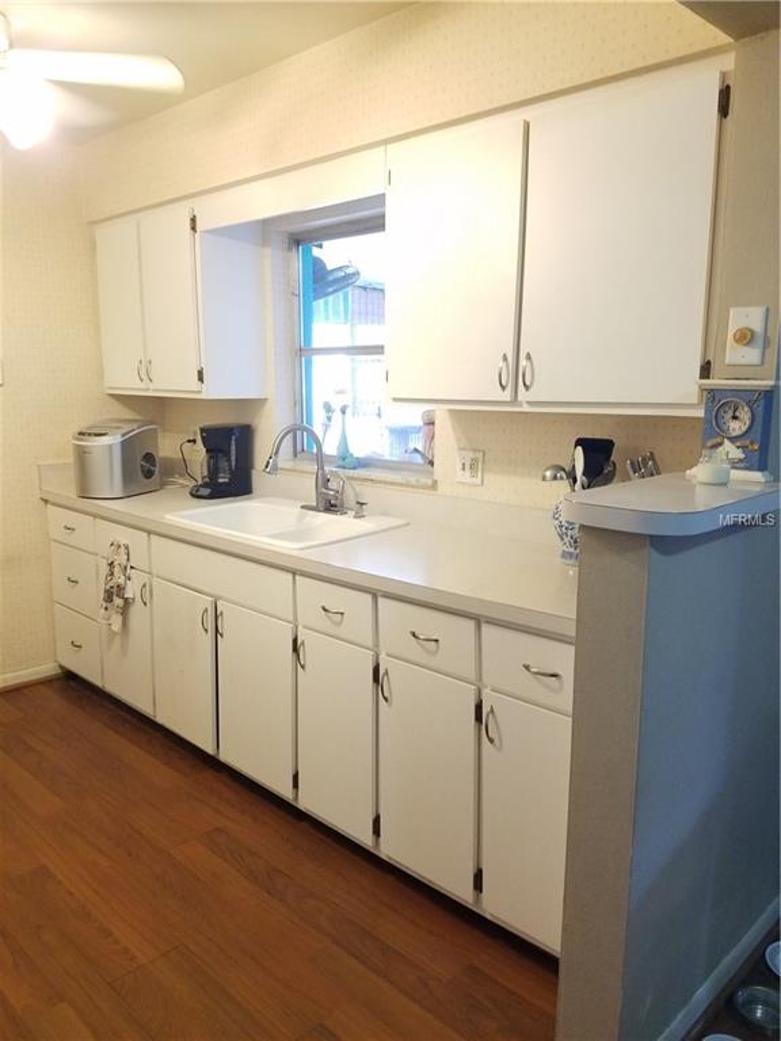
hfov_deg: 53.1
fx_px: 782
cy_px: 520
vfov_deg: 67.3
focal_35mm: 26
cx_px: 390
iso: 250
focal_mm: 4.2
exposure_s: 1/17
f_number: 1.7
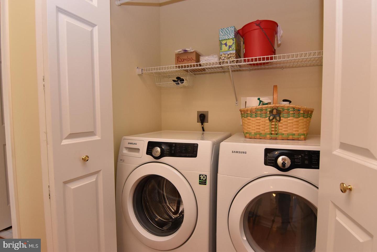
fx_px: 189
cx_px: 188
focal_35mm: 18
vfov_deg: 67.5
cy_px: 126
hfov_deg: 90.0
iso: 800
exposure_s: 1/40
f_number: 7.1
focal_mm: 12
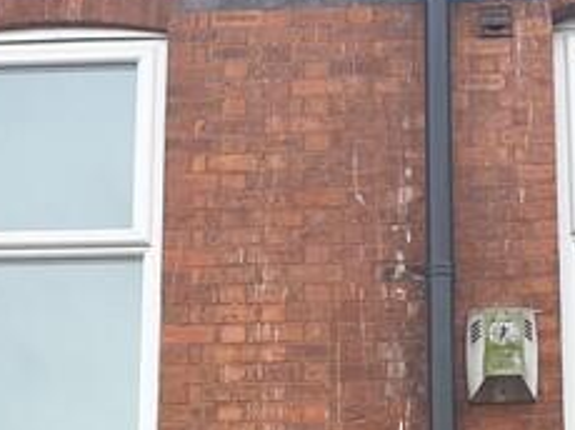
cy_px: 602
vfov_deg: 12.3
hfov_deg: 17.0
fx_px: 1925
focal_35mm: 116
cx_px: 285
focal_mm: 4.3
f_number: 2.4
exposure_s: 1/100
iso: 50
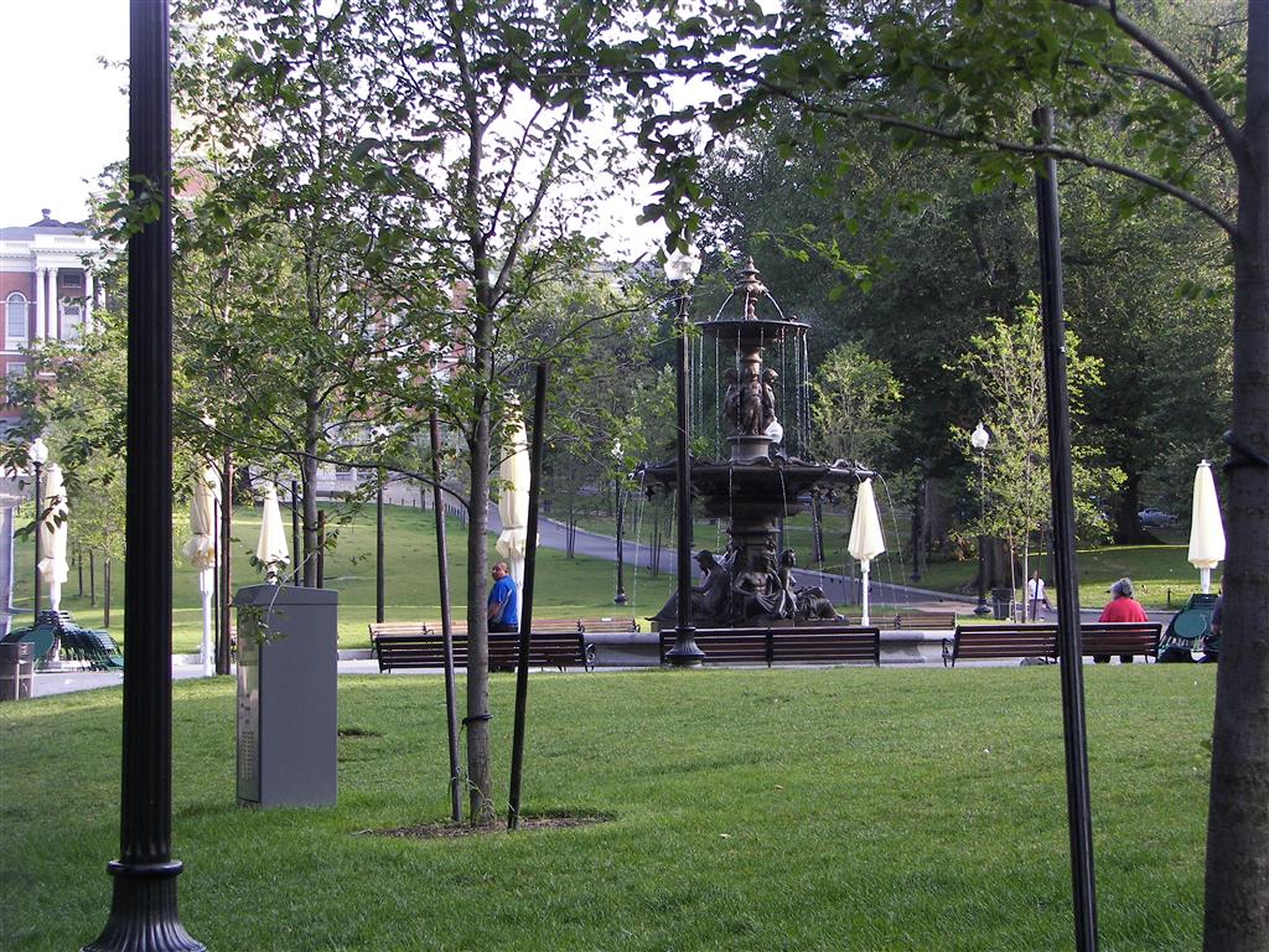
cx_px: 634
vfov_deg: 19.6
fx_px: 2749
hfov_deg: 26.0
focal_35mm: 75
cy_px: 476
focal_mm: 12.4
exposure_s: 1/125
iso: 64
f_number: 2.8
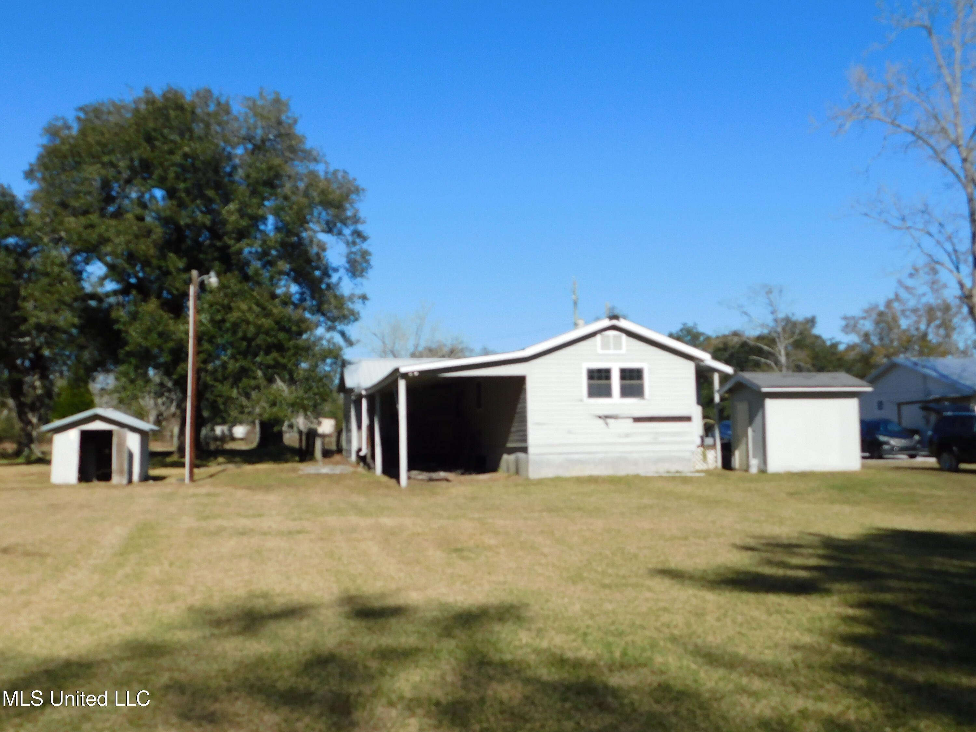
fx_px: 1015
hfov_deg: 51.4
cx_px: 488
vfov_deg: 39.7
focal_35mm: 36
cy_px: 366
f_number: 7
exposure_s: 1/500
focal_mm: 6.3
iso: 125
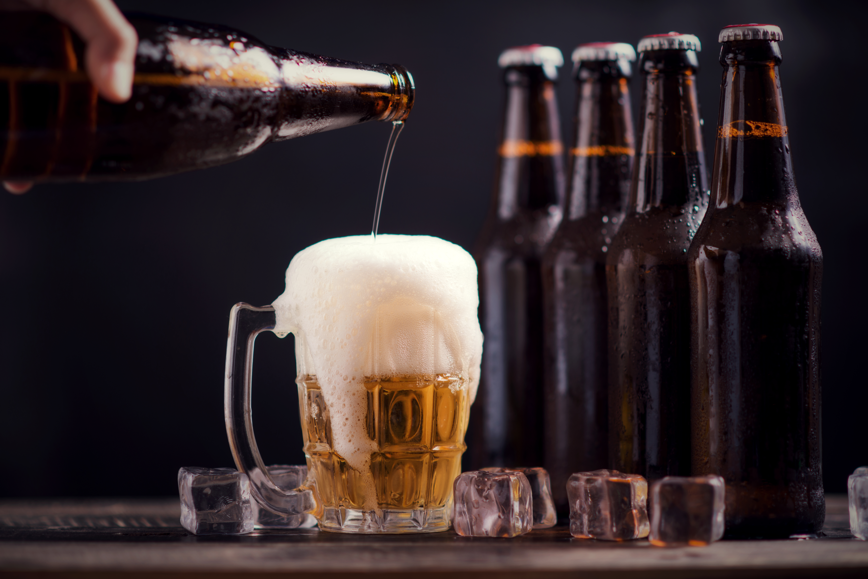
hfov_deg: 15.2
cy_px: 290
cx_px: 434
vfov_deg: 10.2
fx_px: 3256
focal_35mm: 135
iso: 100
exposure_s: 1/200
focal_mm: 135
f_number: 2.8
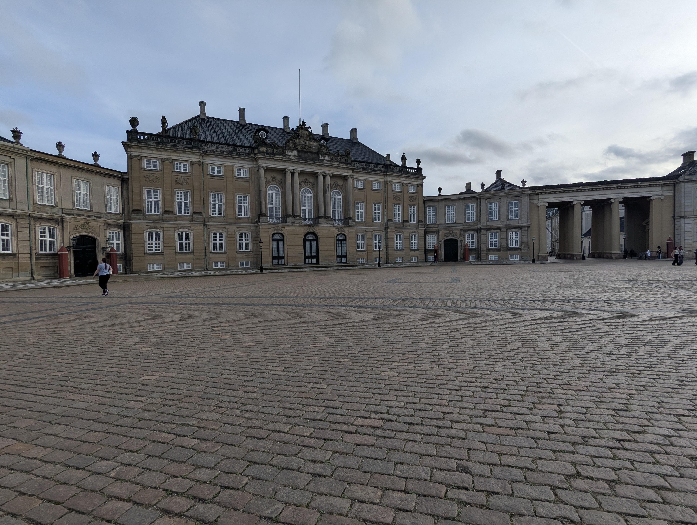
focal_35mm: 16
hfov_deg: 94.4
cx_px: 348
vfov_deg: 78.2
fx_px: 323
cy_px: 262
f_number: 2.2
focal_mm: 2.35
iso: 42
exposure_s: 1/1408
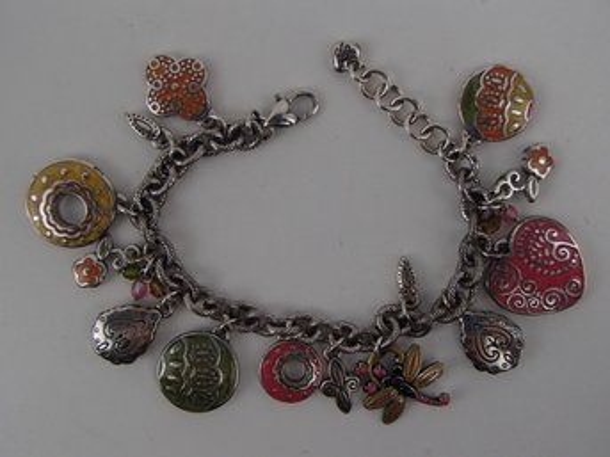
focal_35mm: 37
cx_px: 305
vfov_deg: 38.6
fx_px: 652
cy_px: 228
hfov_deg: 50.2
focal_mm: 6.64
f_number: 4.7
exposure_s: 1/160
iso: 160
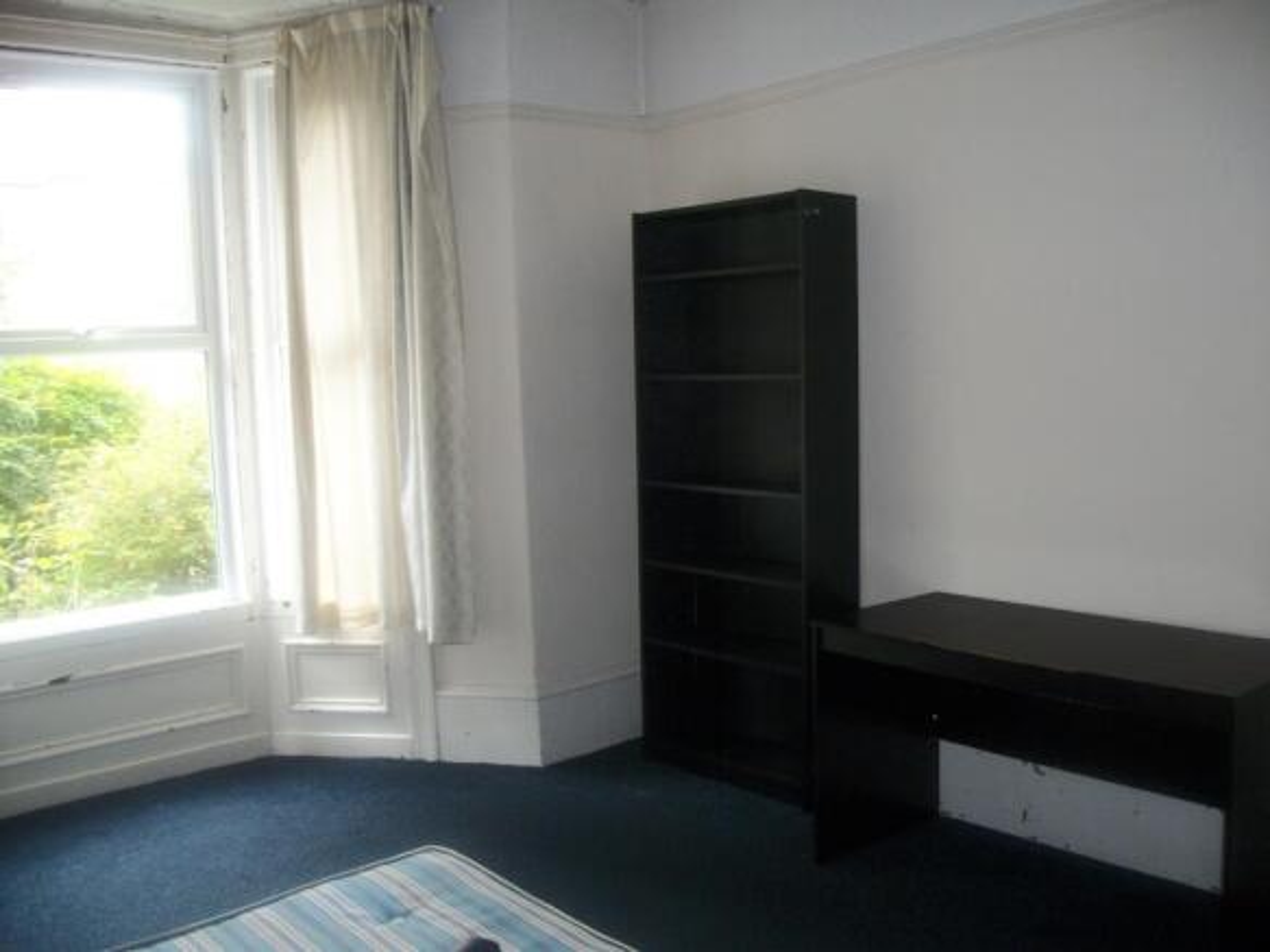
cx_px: 635
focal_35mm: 32
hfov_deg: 56.8
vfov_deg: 44.1
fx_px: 1174
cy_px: 476
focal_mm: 5.7
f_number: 2.9
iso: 160
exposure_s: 1/30
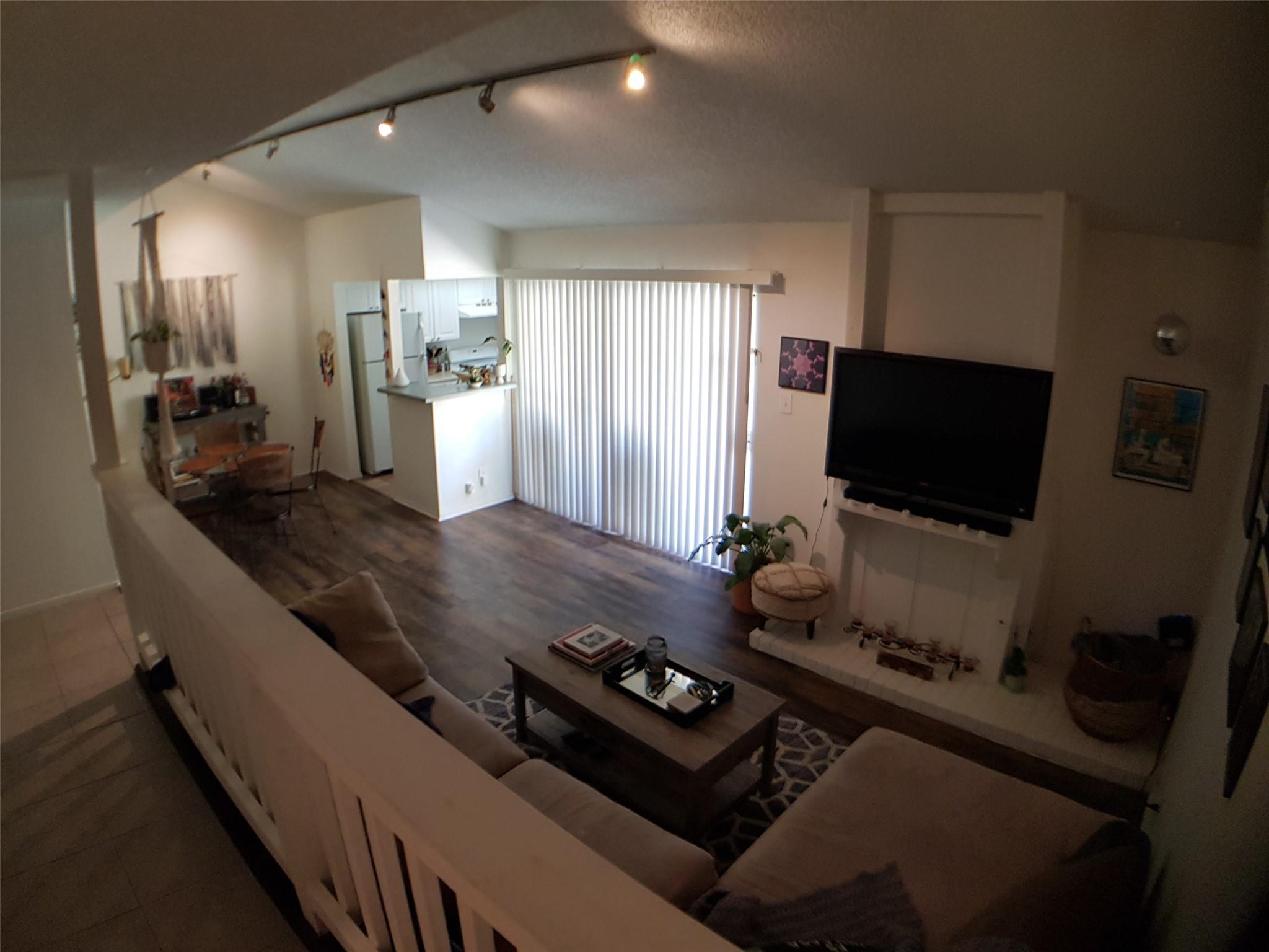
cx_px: 634
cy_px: 476
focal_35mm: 26
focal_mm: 4.2
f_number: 1.7
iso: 160
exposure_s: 1/40
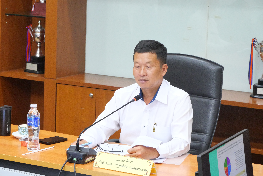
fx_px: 906
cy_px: 88
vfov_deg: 11.1
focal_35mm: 124
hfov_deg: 16.5
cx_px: 132
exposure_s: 1/20
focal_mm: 60
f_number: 7.1
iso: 3200
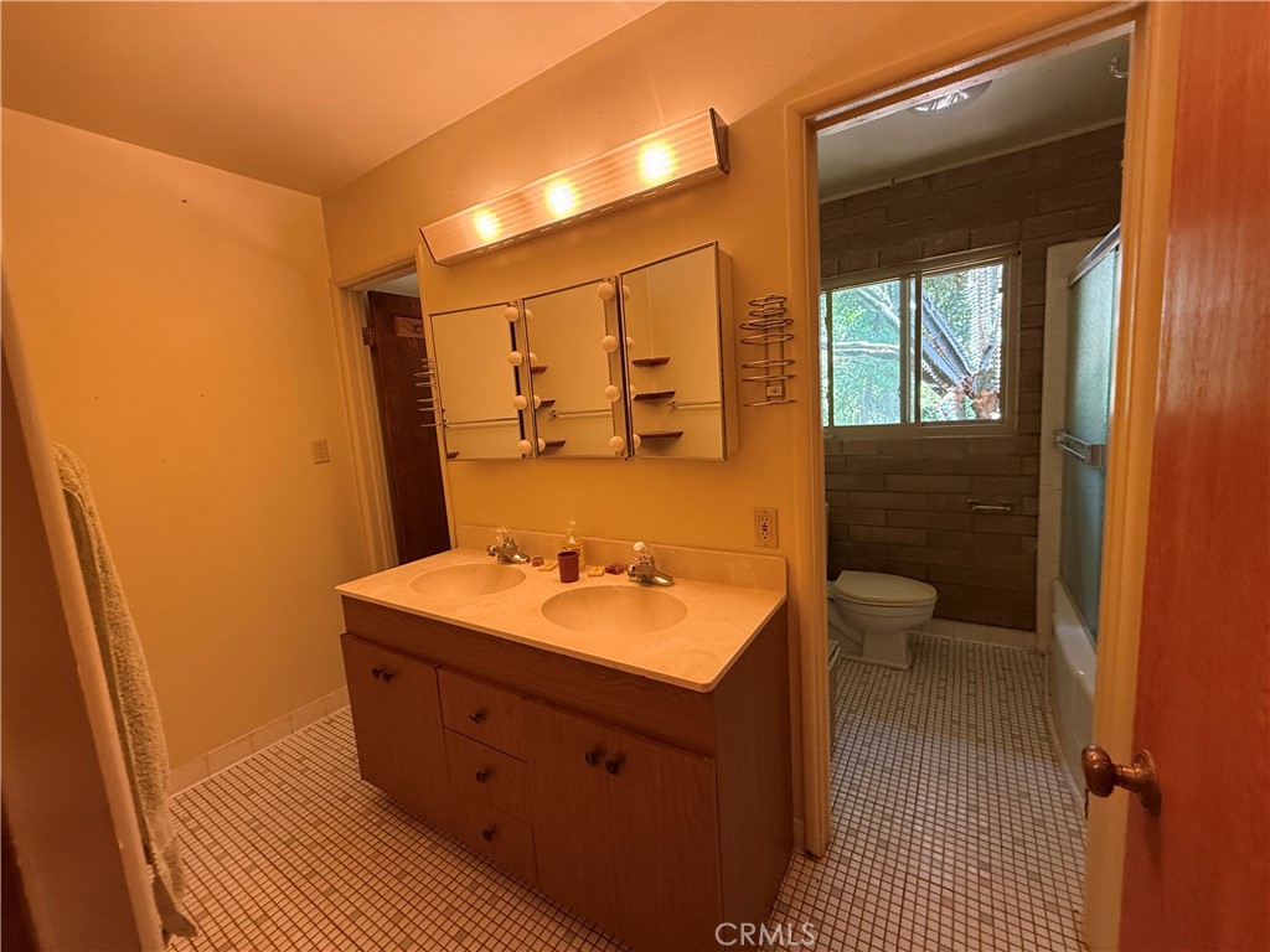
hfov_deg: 102.1
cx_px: 635
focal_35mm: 14
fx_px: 514
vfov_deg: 85.7
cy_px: 476
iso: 400
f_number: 2.2
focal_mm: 2.22
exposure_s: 1/60
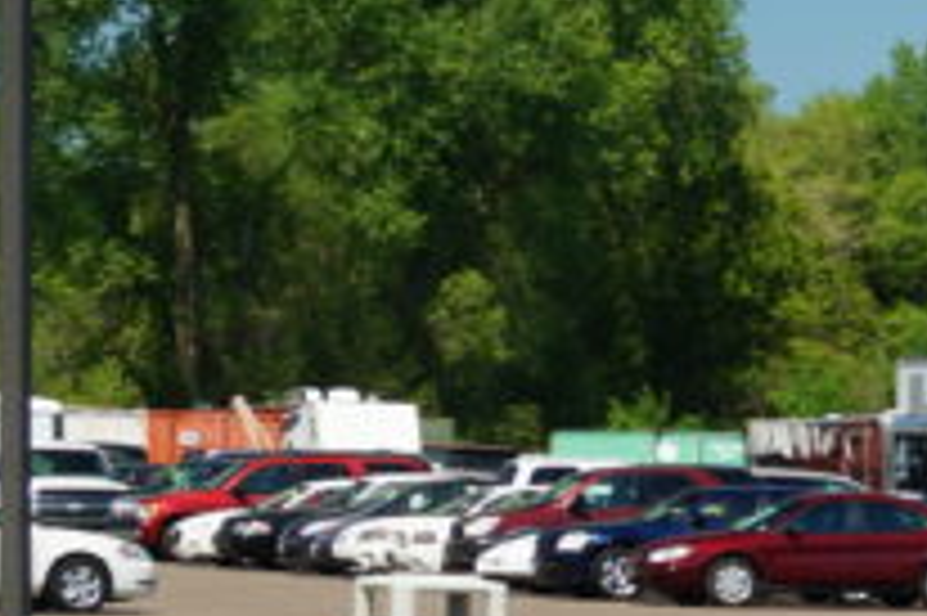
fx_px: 5377
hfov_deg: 9.1
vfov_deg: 6.4
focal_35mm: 209
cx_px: 2048
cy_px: 1241
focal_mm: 28
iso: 100
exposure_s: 1/125
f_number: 9
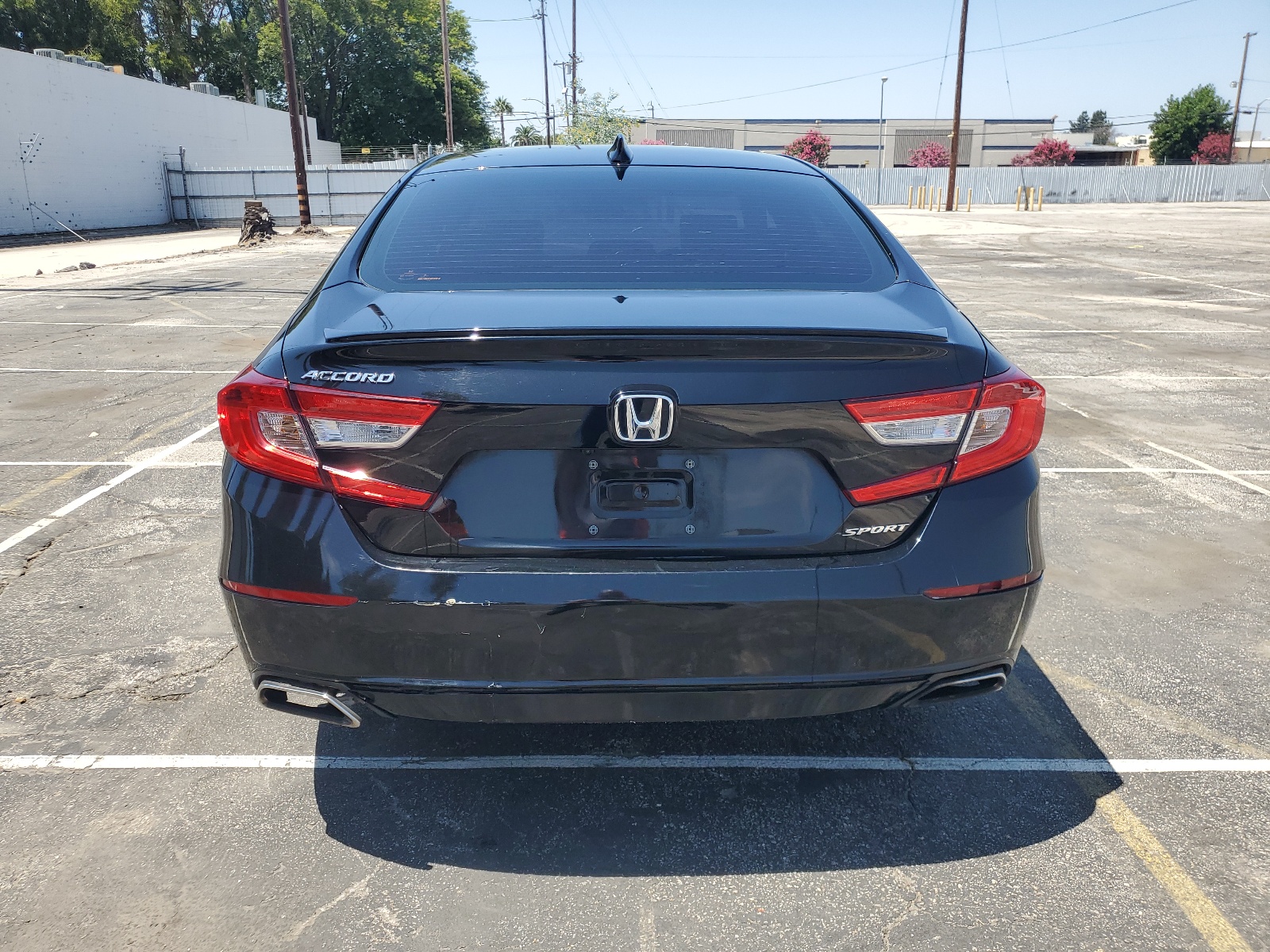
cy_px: 476
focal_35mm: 26
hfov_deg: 67.3
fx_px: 954
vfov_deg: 53.1
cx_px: 635
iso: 50
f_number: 1.5
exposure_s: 1/1667
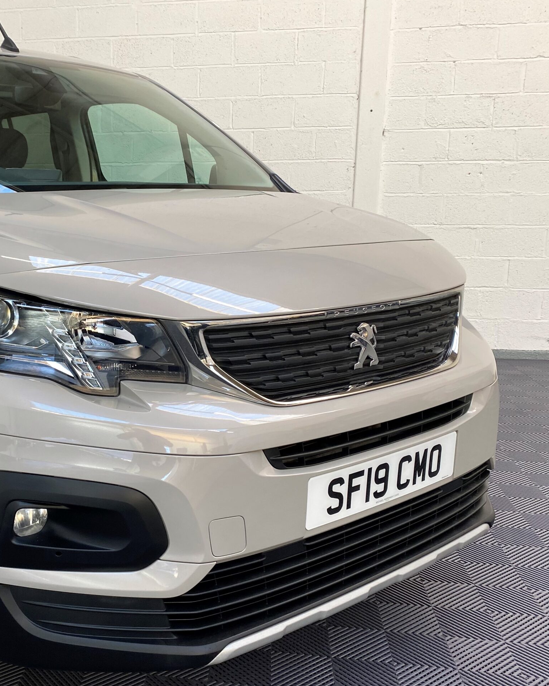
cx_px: 102
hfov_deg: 41.3
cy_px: 342
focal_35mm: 34
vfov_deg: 52.8
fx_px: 690
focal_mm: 4.25
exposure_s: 1/100
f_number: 1.8
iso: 80
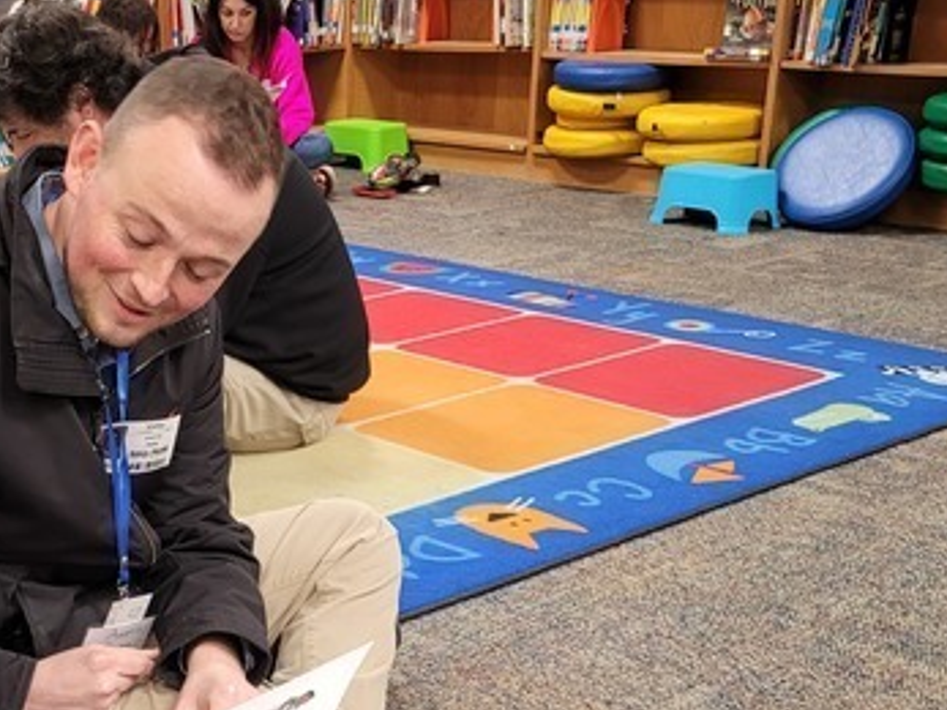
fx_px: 1641
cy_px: 552
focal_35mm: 60
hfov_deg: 30.9
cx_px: 117
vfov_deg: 24.1
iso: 320
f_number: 1.8
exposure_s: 1/40
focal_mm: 5.4
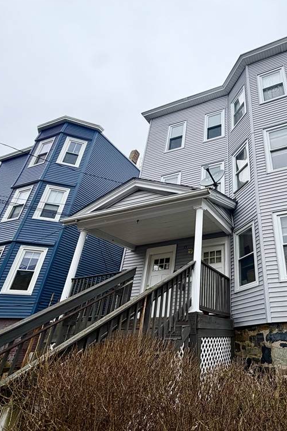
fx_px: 239
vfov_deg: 84.0
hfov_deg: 56.8
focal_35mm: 20
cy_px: 219
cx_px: 234
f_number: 2.2
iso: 40
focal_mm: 2.22
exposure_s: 1/694
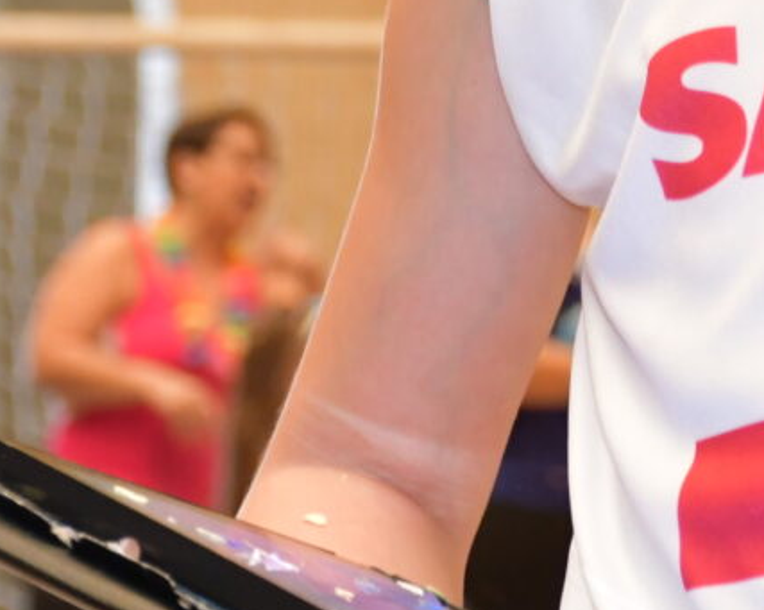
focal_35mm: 266
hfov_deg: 7.2
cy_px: -352
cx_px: 1108
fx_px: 6011
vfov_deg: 5.7
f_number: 4.5
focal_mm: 42
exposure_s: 1/60
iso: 1600
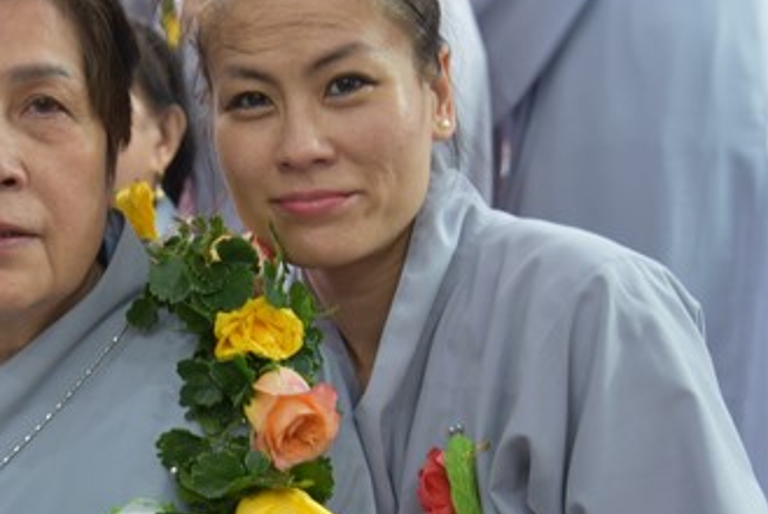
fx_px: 1601
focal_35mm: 75
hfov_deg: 26.4
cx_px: 142
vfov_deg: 18.2
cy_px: 285
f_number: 4
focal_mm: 38
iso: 640
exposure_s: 1/60
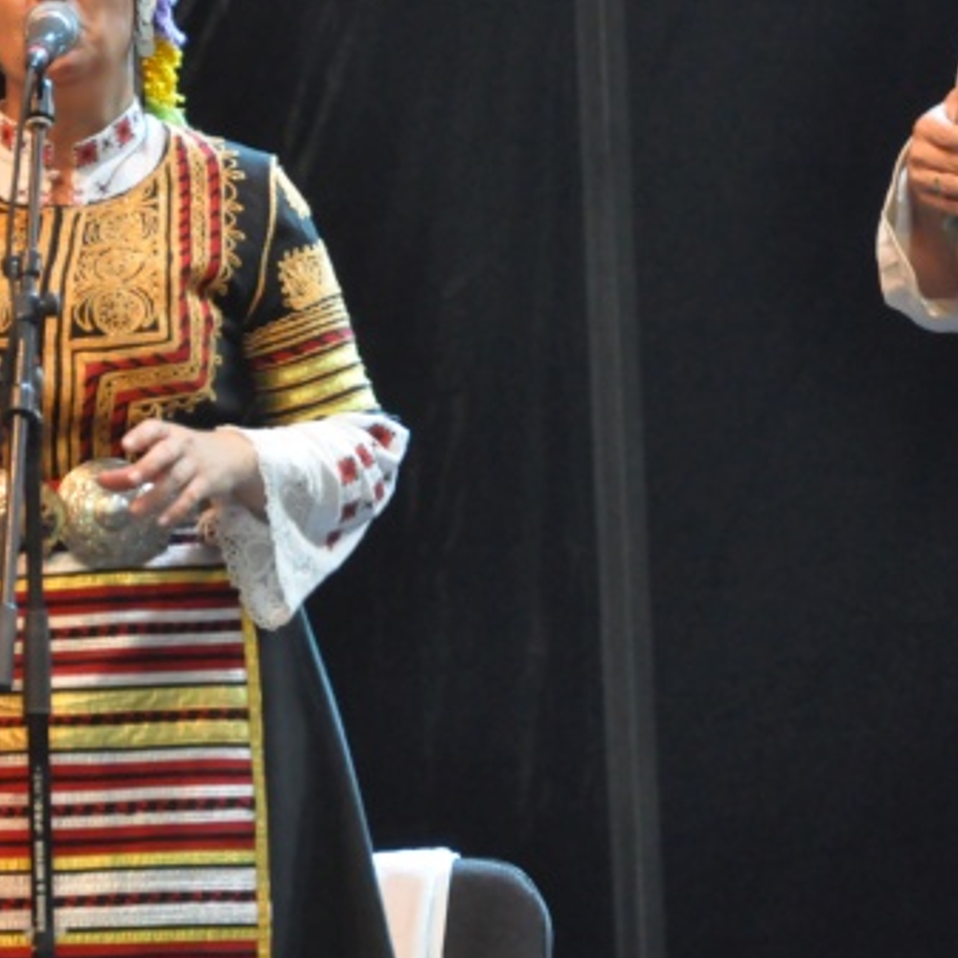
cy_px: 419
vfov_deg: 7.2
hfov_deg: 7.2
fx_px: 7577
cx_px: 14
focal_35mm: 242
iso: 3200
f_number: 5.3
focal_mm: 80
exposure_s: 1/40
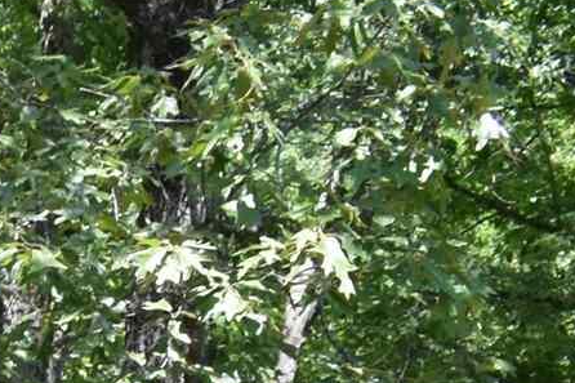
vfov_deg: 6.5
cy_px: 1264
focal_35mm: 186
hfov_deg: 9.6
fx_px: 2970
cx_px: -865
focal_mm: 18
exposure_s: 1/250
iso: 400
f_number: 8
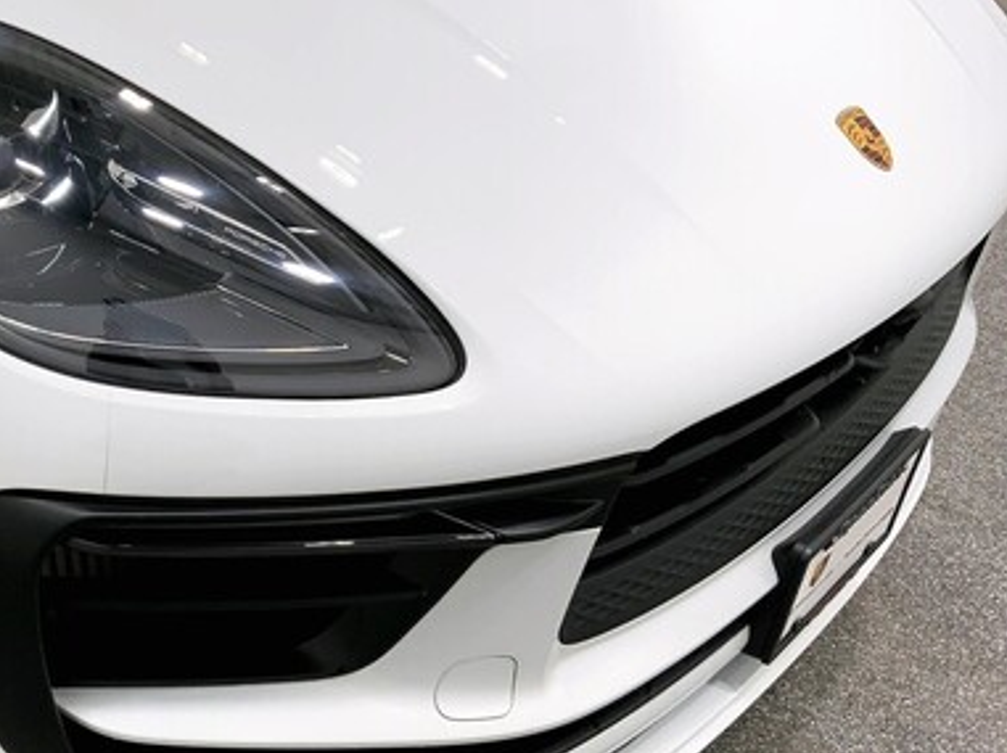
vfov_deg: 44.1
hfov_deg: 56.8
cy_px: 350
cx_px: 465
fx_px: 930
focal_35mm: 32
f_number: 1.8
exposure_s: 1/283
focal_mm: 3
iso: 16
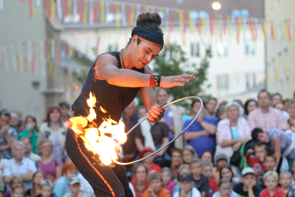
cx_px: 148
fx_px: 1045
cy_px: 98
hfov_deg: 16.1
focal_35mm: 128
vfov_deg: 10.8
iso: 320
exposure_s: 1/100
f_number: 2.8
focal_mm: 85
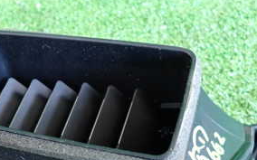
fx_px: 392
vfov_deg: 22.4
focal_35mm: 56
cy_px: 149
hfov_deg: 36.3
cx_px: 114
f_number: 2
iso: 500
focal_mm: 4.5
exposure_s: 1/30
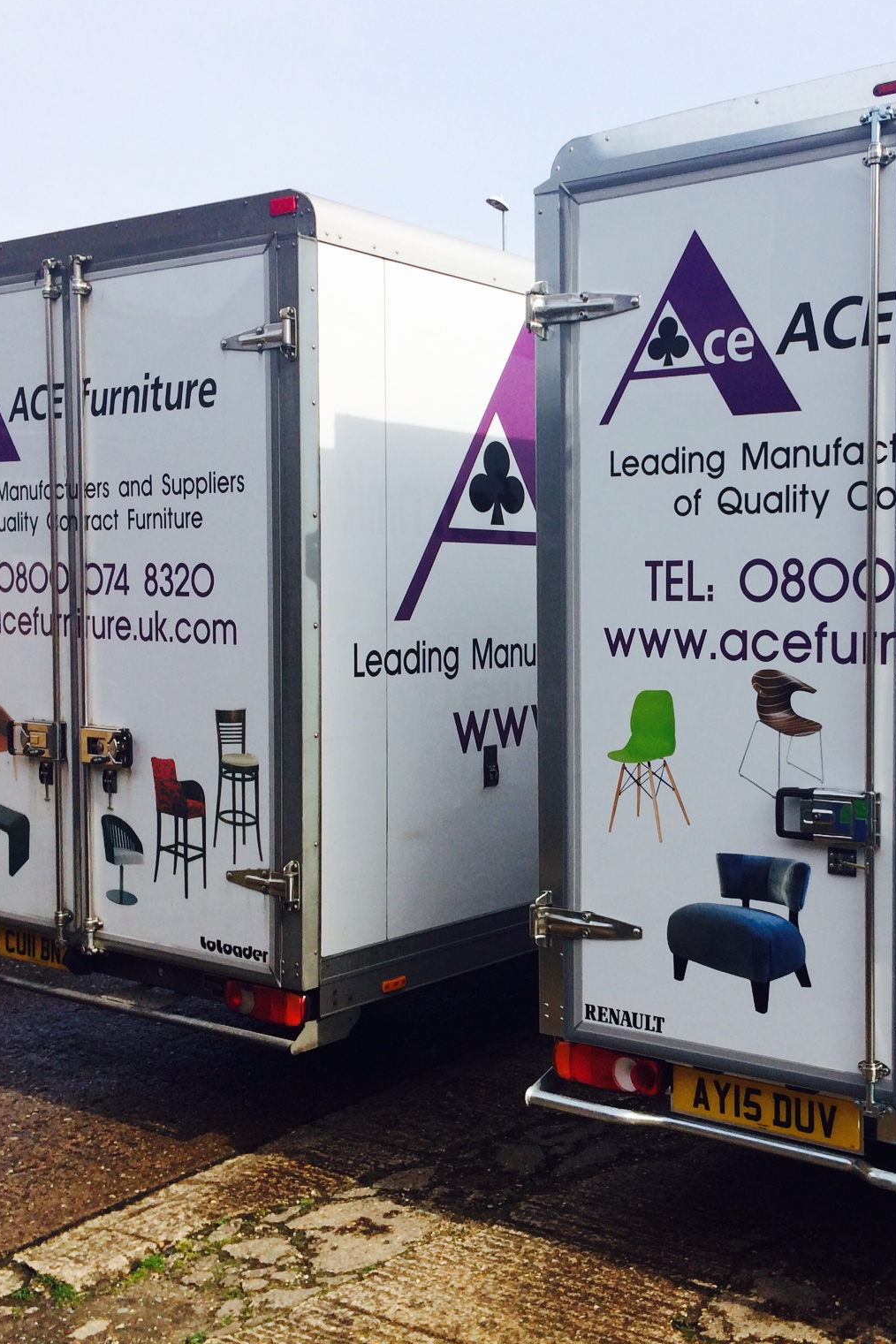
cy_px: 672
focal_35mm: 42
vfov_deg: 46.4
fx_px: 1568
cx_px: 659
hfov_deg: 31.4
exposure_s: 1/1786
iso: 40
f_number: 2.2
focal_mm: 4.12
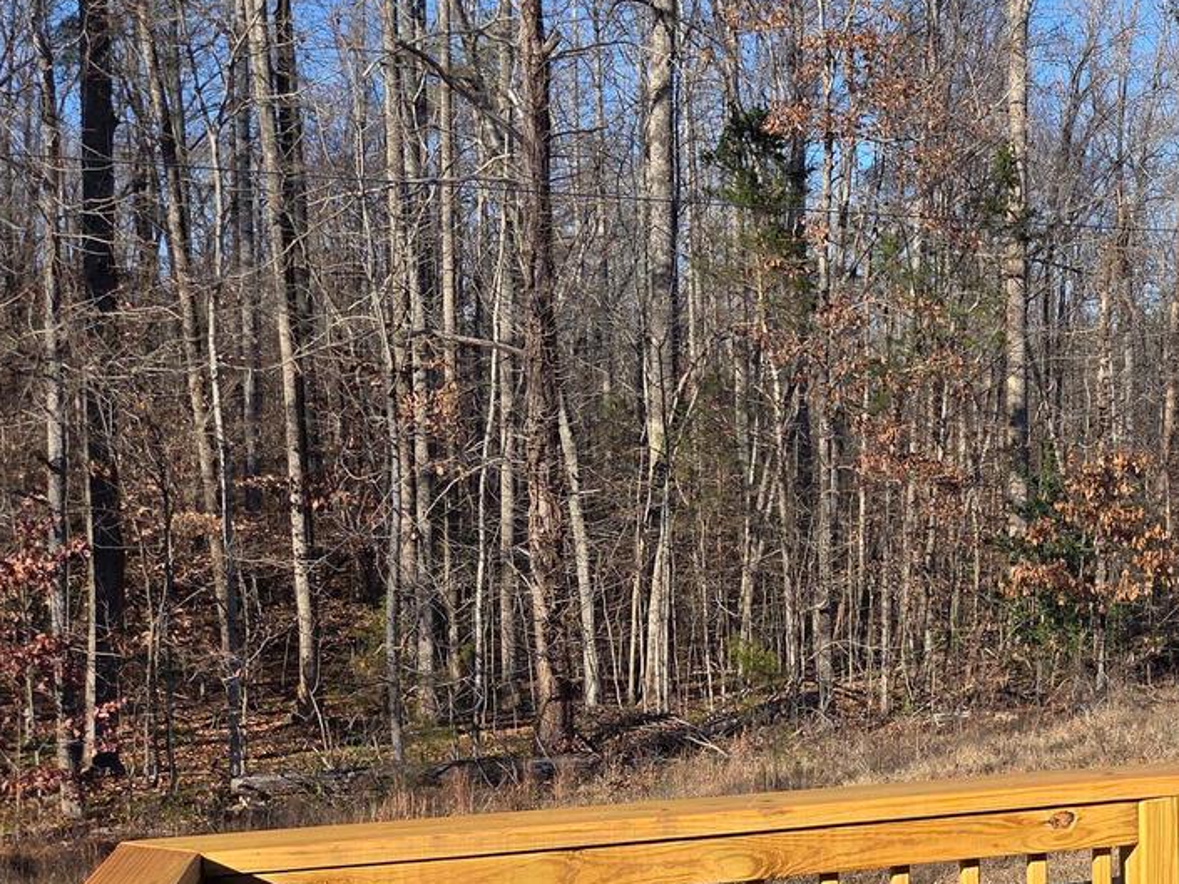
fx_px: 1601
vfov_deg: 30.8
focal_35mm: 47
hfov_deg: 38.0
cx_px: 1037
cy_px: 510
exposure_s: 1/2671
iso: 80
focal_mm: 5.4
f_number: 1.8
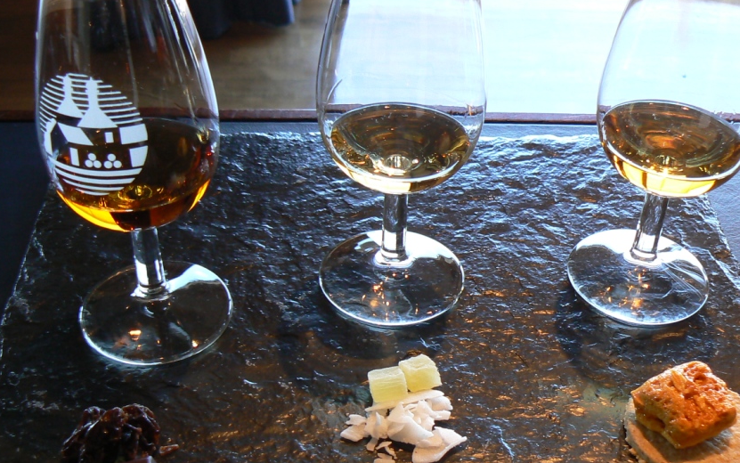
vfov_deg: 27.4
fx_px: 948
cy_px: 254
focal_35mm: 47
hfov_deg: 42.6
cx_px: 389
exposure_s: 1/30
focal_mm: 6
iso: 100
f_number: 2.8
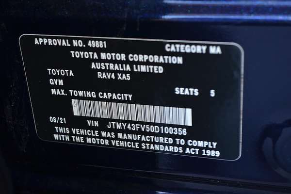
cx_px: 146
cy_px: 97
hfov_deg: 29.2
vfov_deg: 19.7
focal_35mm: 69
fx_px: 558
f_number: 5.6
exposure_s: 1/30
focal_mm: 46
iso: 200
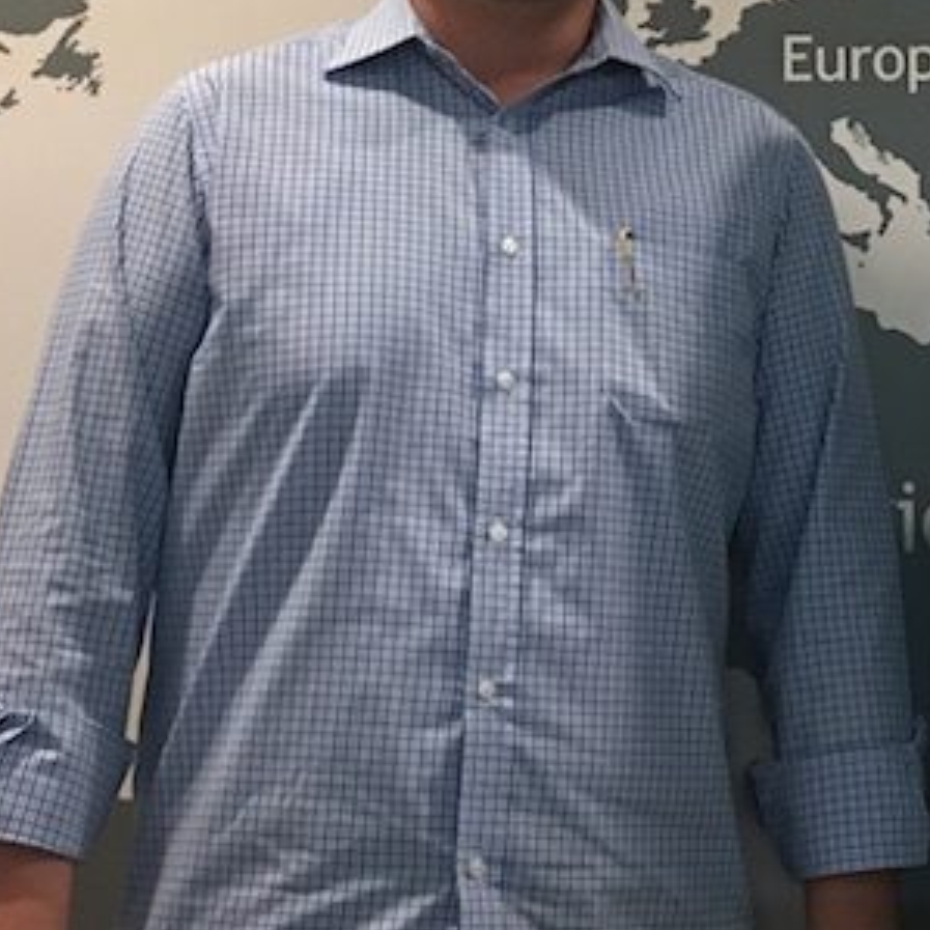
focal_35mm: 84
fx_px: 2553
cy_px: -82
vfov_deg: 19.8
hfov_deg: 20.3
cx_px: 787
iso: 100
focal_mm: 4.15
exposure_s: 1/17
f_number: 2.2
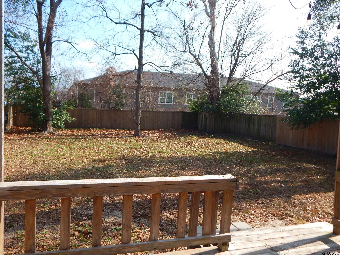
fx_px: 304
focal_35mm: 31
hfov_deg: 58.4
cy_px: 128
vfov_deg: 45.4
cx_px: 170
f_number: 3.2
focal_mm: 5.6
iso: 125
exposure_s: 1/800
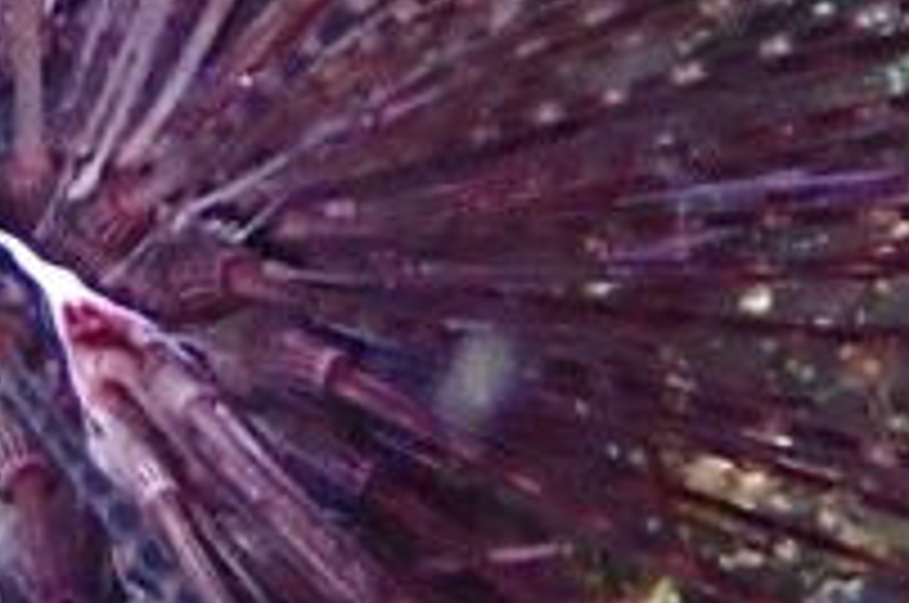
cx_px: -27
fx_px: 8596
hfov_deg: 6.0
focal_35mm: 341
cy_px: -20
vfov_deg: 4.0
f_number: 5
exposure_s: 1/125
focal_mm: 10.35
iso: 1000
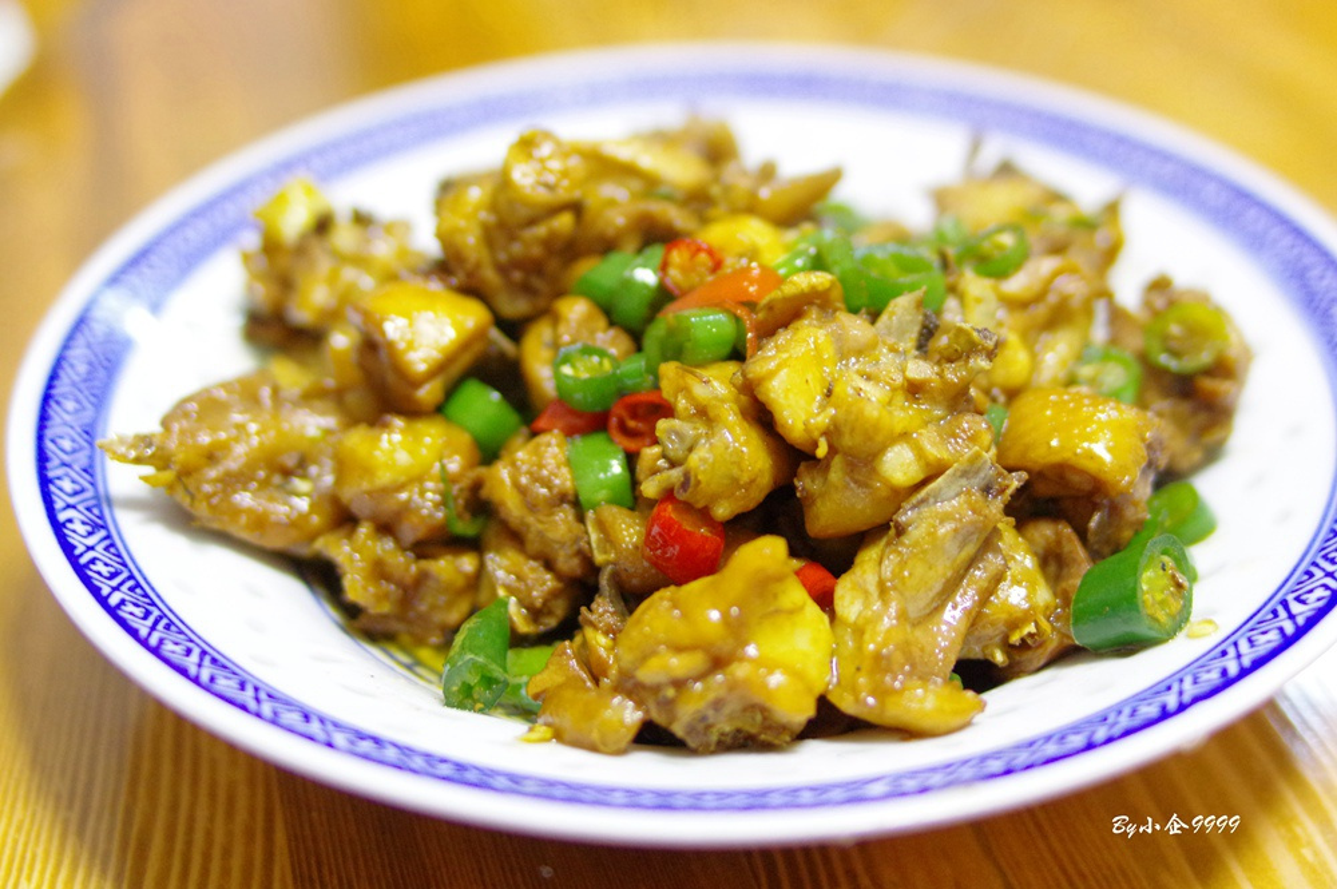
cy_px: 444
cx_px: 668
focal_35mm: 46
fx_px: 1707
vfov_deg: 29.2
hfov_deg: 42.8
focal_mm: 31
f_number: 2.2
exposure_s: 1/80
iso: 3200
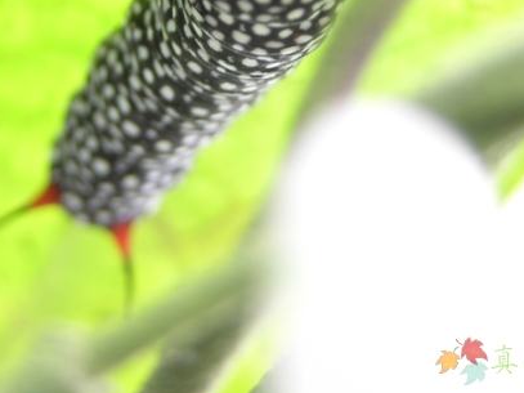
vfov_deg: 6.3
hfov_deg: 8.4
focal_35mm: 236
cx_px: 239
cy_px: 13
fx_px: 3571
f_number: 3.7
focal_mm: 29.5
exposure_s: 1/9.6
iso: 50
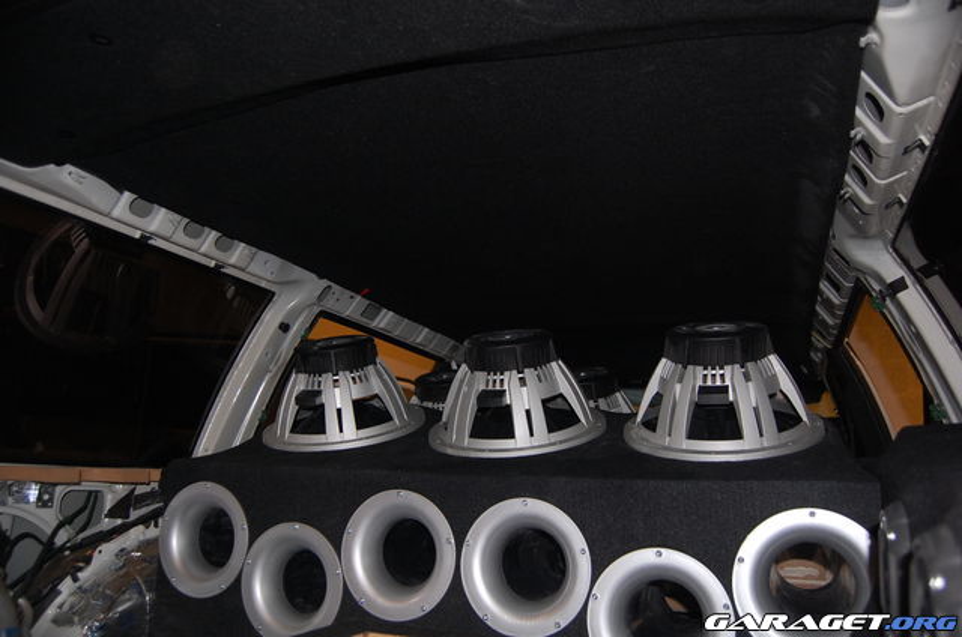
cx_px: 481
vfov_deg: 47.7
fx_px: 720
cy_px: 318
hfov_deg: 67.5
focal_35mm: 27
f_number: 3.5
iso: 400
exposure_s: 1/60
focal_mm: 18
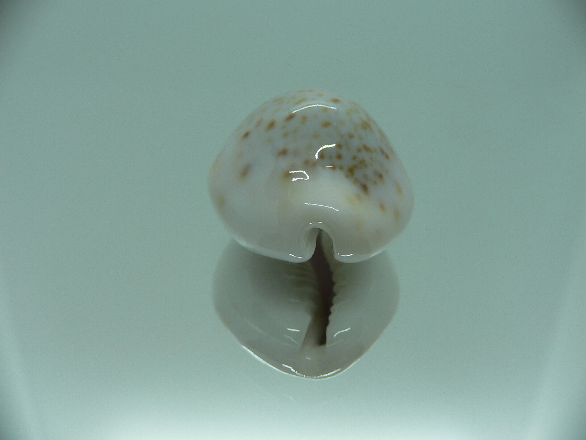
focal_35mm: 35
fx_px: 593
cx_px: 293
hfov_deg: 52.6
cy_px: 220
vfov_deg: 40.7
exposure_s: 1/80
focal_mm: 4.6
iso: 80
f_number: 2.8
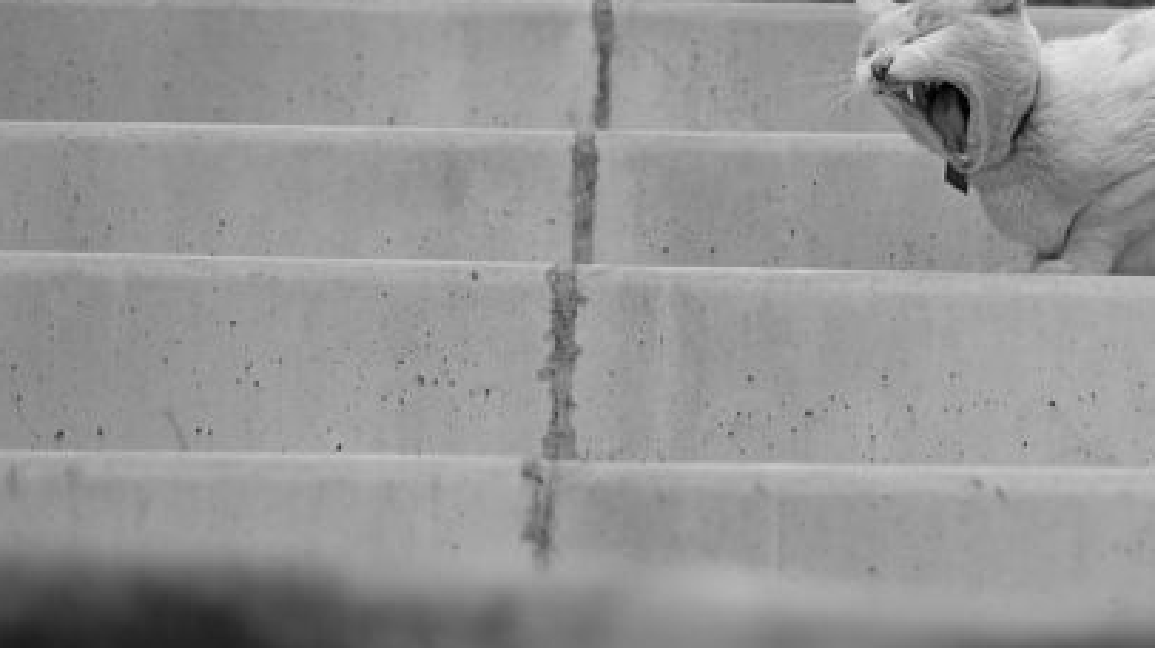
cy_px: 313
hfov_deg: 15.2
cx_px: 1033
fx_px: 4286
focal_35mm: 140
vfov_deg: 8.7
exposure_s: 1/4000
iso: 200
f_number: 1.4
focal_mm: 35
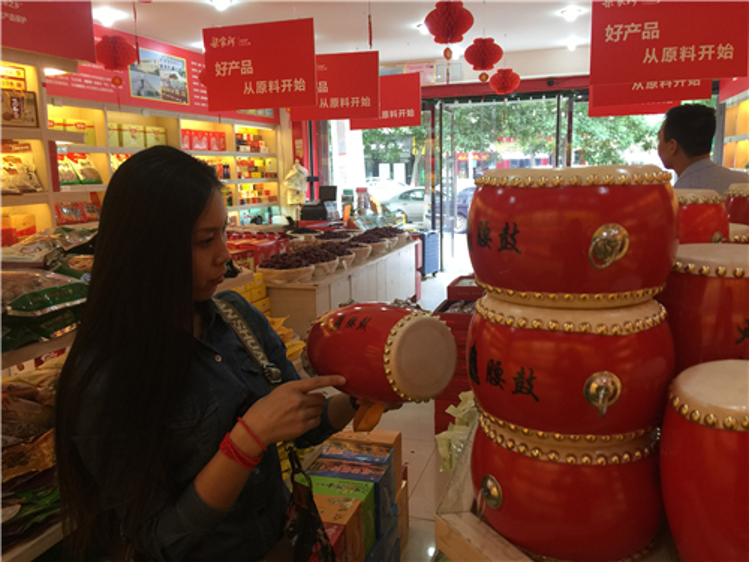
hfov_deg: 61.7
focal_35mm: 29
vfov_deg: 48.2
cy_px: 281
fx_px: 627
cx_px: 374
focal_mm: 4.15
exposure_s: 1/33
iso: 50
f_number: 2.2
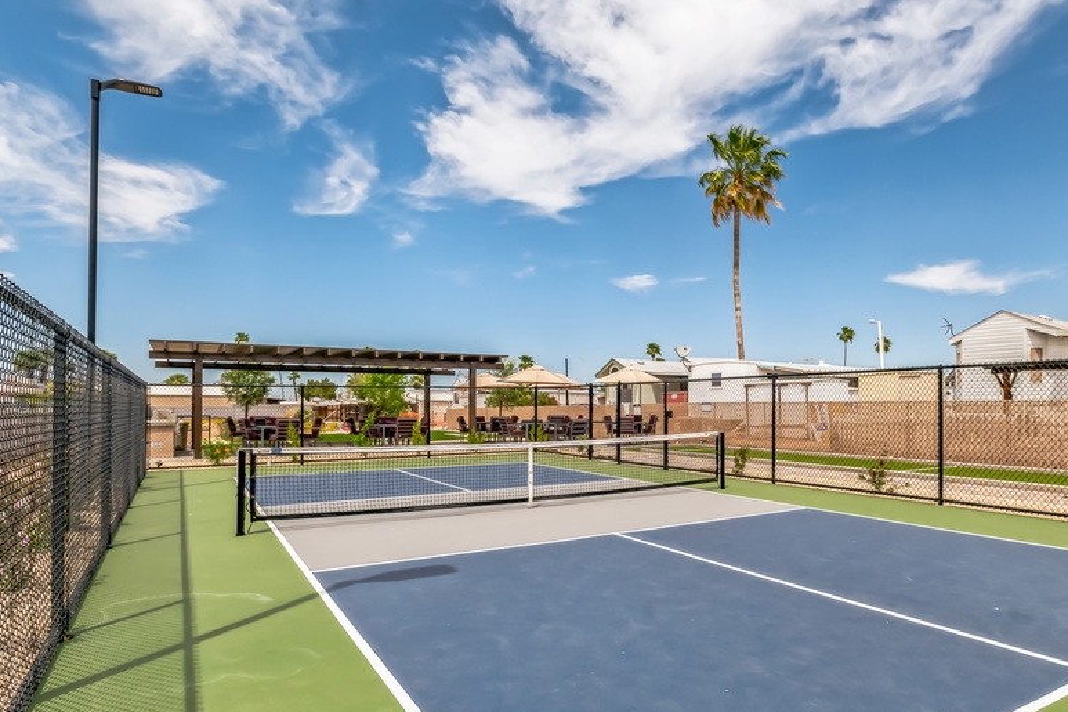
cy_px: 406
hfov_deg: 78.0
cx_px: 622
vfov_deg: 57.0
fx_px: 652
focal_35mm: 22
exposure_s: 1/2000
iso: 500
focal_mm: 17
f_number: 8
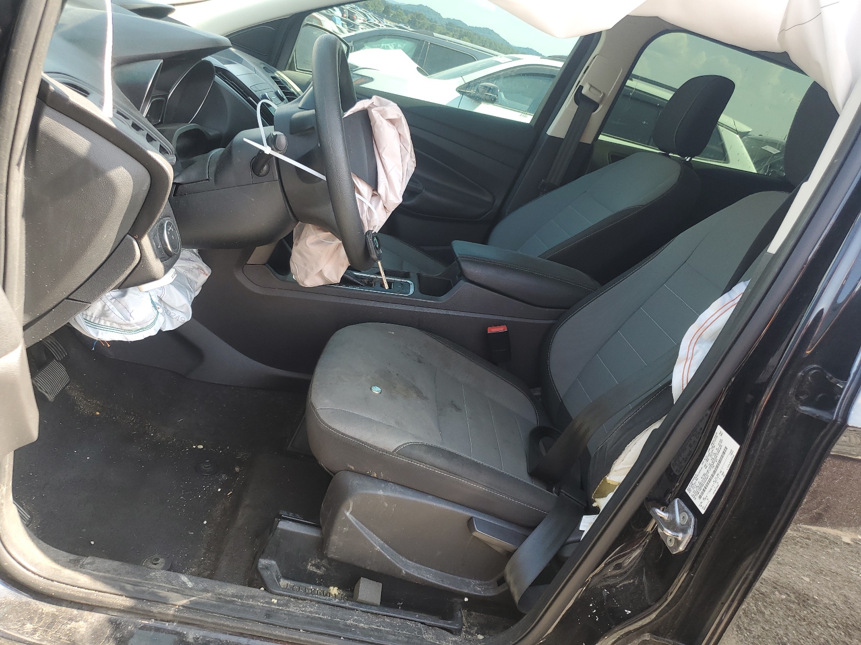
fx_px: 647
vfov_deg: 53.1
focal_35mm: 26
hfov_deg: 67.3
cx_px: 430
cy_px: 322
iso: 50
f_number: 1.5
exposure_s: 1/233
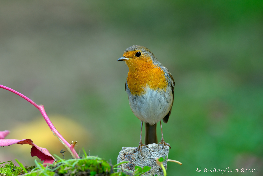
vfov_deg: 4.6
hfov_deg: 6.9
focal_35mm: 300
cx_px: 132
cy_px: 88
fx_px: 2192
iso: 640
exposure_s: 1/100
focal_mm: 300
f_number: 10
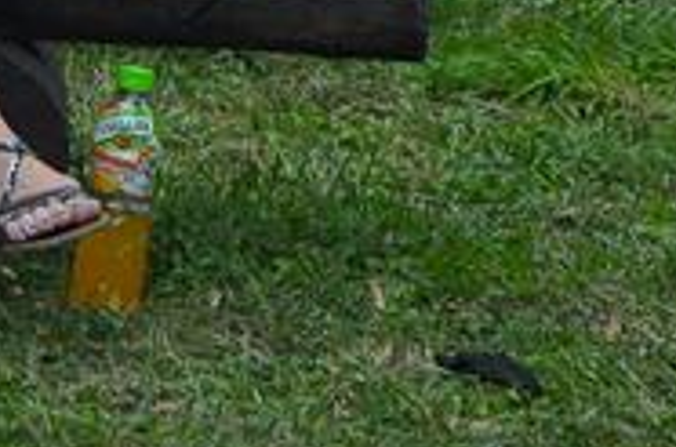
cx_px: -396
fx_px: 9009
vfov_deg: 2.8
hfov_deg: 4.3
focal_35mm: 481
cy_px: -478
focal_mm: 70
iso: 2500
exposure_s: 1/125
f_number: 4.5
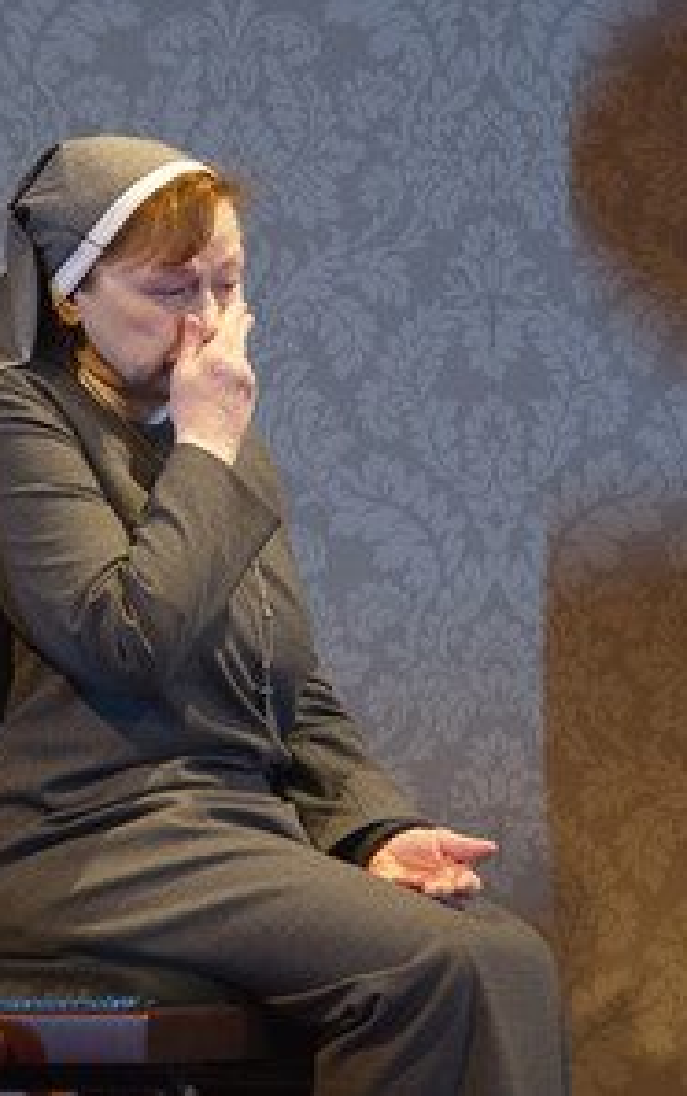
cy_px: 546
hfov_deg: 4.3
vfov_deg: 6.8
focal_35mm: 309
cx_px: 283
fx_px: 9243
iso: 1600
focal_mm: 200
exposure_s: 1/200
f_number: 5
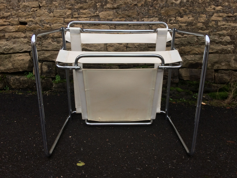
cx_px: 118
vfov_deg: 48.2
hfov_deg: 61.7
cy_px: 89
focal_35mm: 29
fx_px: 199
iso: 50
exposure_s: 1/33
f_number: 2.2
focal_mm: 4.15
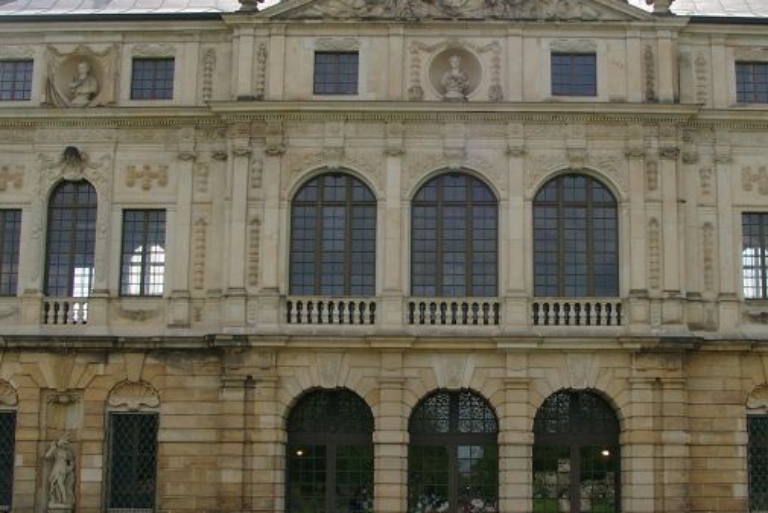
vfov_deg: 24.2
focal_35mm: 56
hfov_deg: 35.5
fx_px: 1195
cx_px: 461
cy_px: 244
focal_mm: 7.13
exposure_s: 1/529
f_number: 4
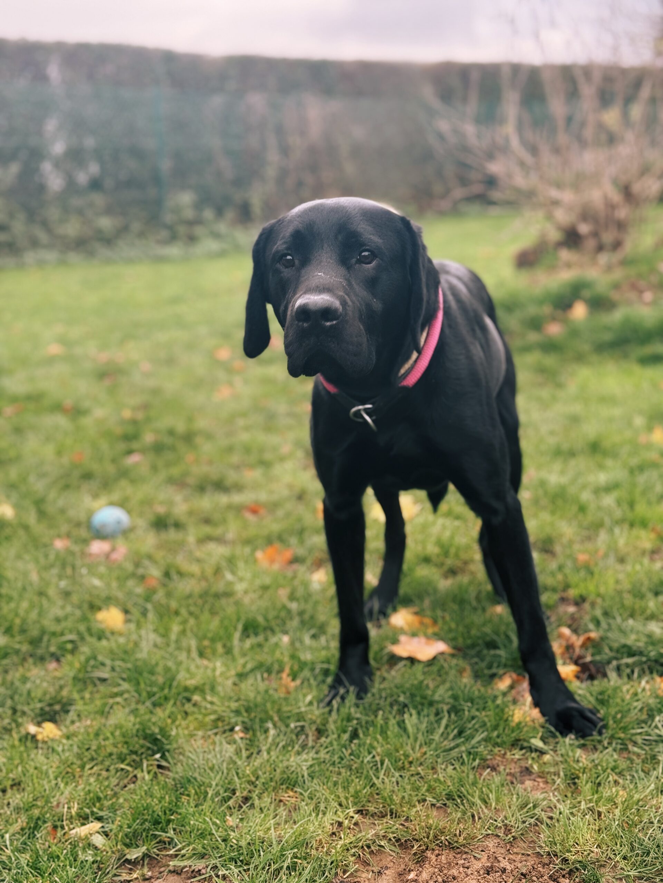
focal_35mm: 48
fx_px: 1226
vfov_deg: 39.7
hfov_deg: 30.3
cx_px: 332
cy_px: 442
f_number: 1.78
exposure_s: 1/159
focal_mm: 6.76
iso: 64
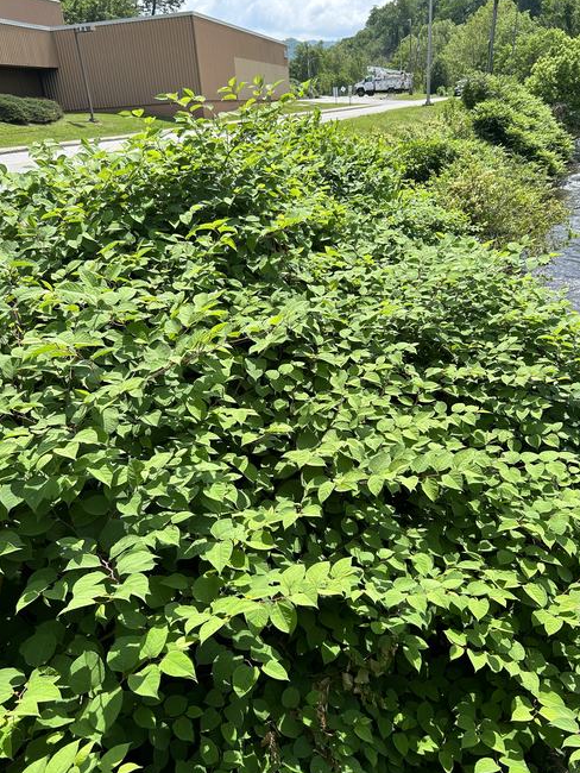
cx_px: 292
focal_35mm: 28
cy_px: 403
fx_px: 625
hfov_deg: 49.8
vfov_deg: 63.4
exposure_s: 1/1901
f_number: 1.5
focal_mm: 5.7
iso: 50
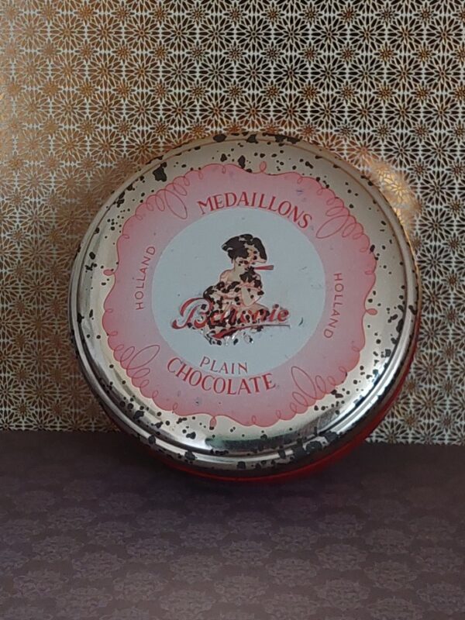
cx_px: 232
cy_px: 310
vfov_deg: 71.6
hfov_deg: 56.8
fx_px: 430
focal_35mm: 24
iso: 500
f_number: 1.8
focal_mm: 5.23
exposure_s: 1/50
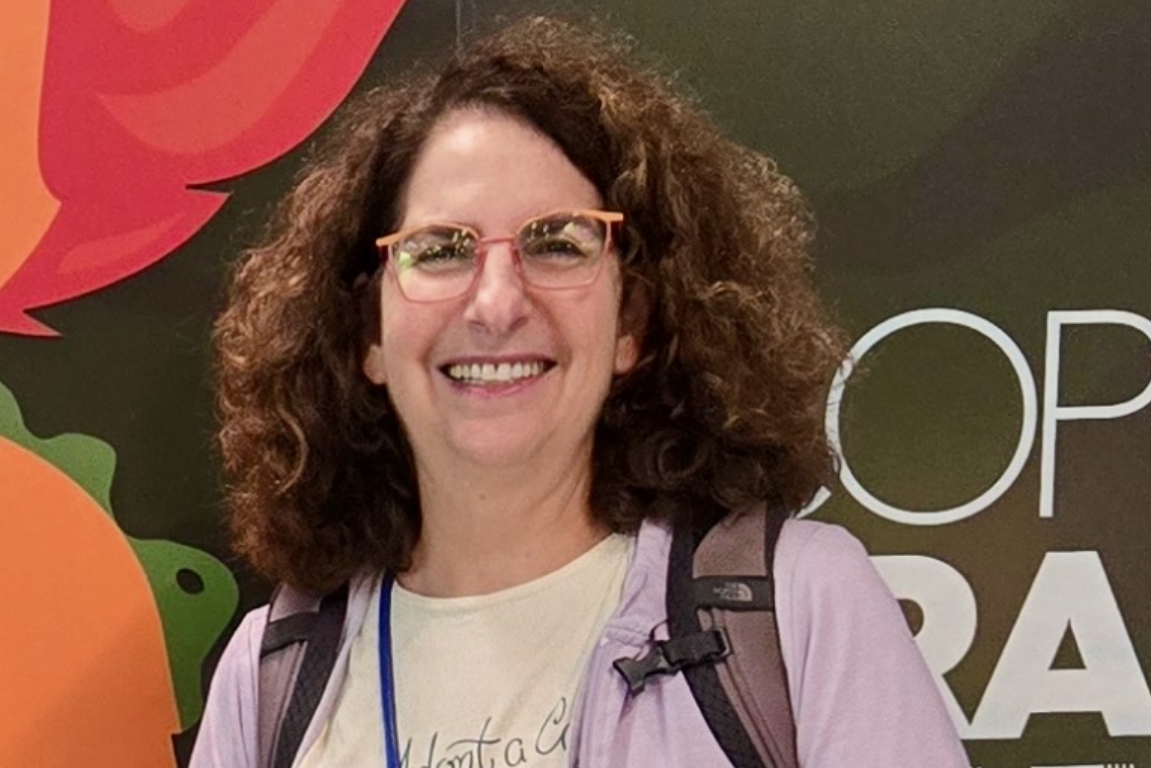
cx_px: -114
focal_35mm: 121
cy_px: 1386
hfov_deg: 16.4
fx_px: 3868
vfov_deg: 10.6
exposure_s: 1/120
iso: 500
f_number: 1.8
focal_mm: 5.4
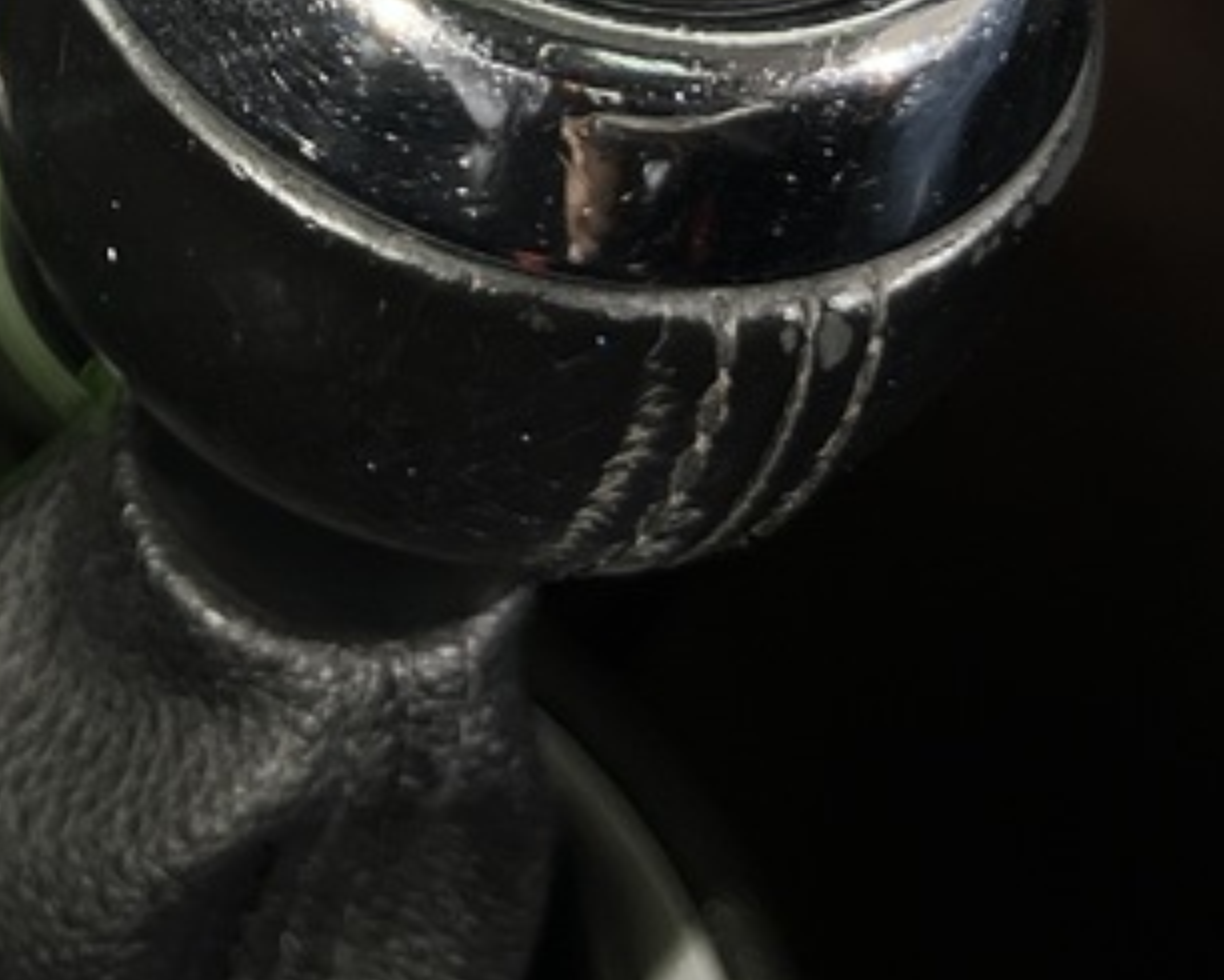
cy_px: -328
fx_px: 3080
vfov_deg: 16.9
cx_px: -104
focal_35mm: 85
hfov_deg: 21.4
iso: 2500
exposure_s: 1/100
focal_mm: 5.1
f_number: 1.6
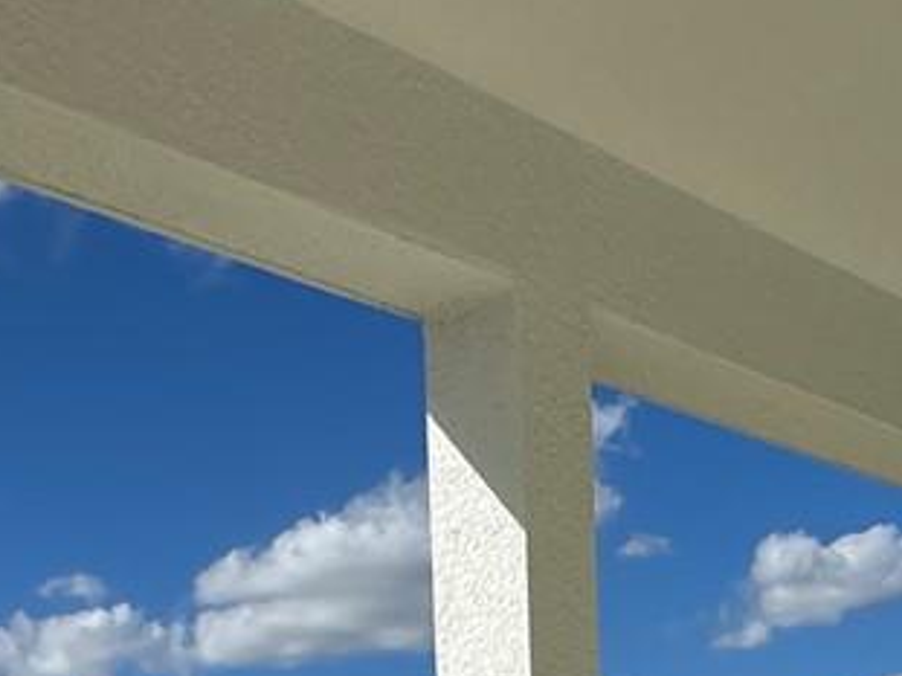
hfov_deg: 26.8
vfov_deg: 17.6
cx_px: 255
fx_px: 1875
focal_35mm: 72
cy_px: 1114
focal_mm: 2.22
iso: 50
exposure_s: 1/3717
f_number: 2.2
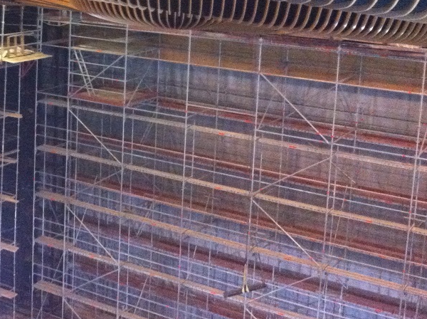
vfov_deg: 20.6
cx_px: 31
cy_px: 38
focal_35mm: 70
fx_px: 862
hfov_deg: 26.7
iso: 1000
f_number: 2.8
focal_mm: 3.85
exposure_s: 1/17
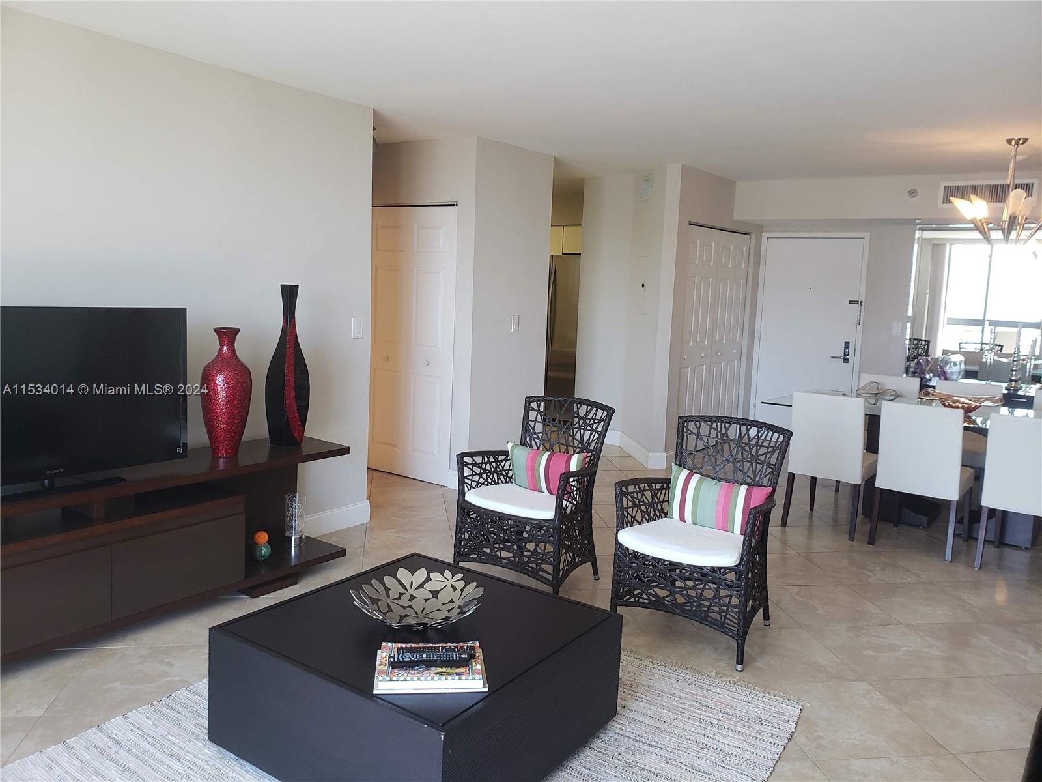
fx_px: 783
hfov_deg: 67.3
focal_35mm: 26
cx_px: 521
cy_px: 391
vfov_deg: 53.1
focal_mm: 4.3
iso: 160
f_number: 2.4
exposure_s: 1/60
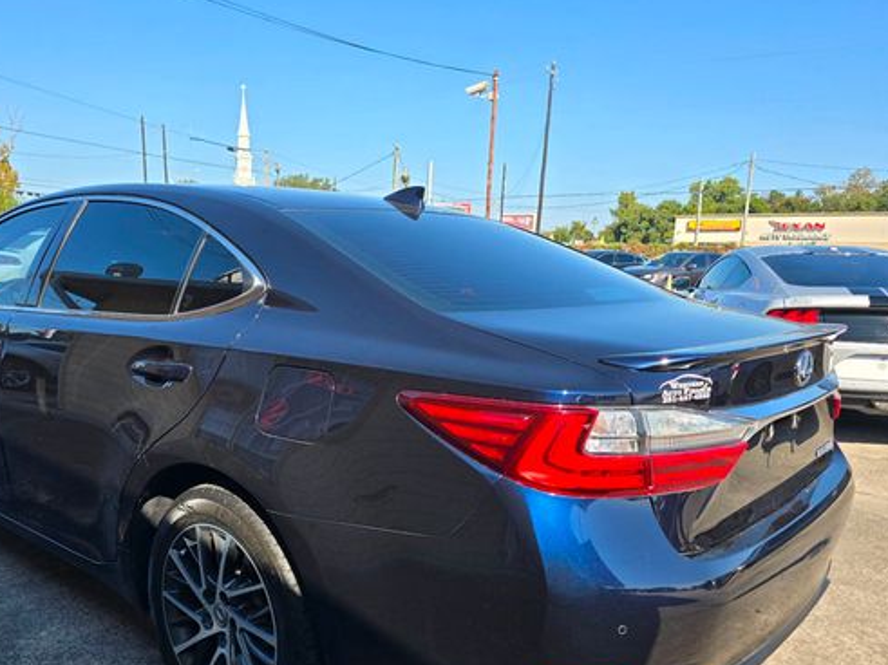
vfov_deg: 46.6
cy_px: 394
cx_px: 378
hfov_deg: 59.7
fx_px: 769
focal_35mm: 30
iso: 12
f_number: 1.7
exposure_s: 1/526
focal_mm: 6.3
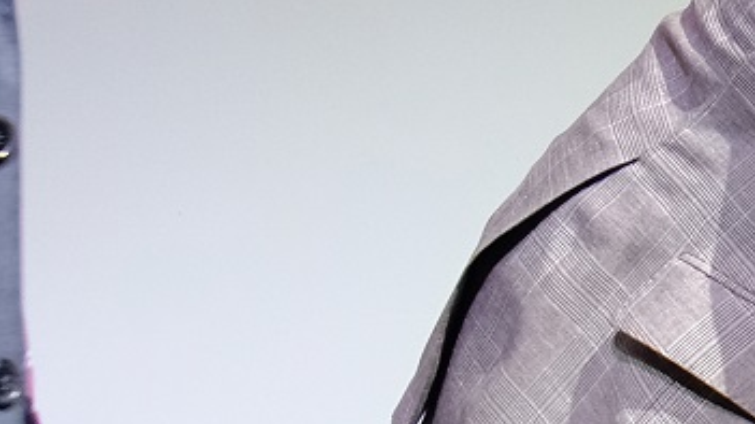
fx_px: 5202
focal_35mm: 260
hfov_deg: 7.8
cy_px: 213
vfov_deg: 4.7
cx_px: 1697
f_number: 5.6
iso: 1600
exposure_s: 1/45
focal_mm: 29.3
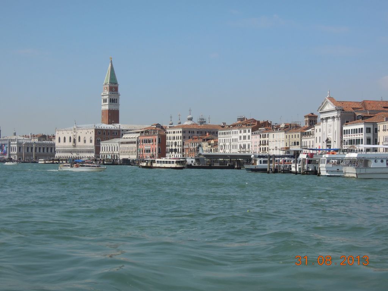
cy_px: 146
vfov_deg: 21.0
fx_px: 785
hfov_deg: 27.8
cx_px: 194
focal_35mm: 70
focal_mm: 12.5
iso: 160
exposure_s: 1/1600
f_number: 5
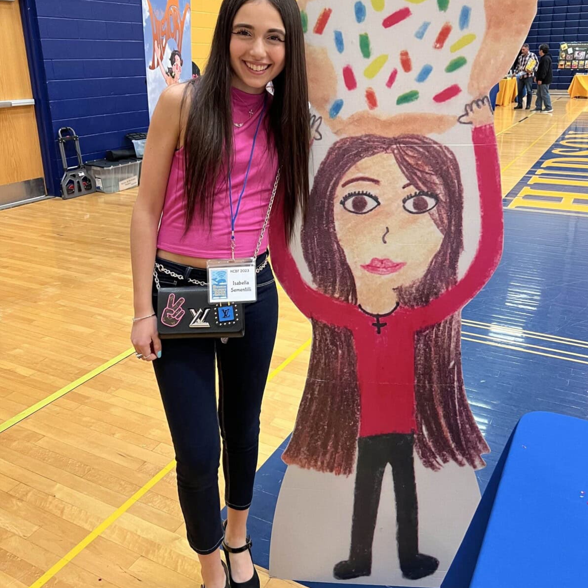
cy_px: 252
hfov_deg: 52.5
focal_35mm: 31
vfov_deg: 52.3
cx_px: 296
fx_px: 596
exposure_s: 1/60
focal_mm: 5.7
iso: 200
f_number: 1.5
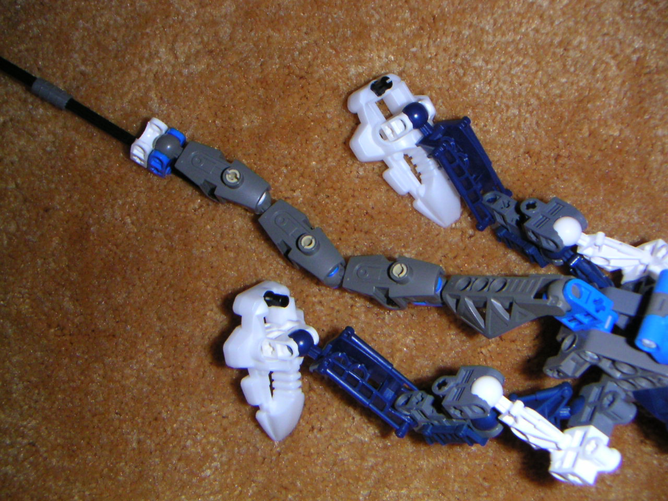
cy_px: 250
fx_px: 753
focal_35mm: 39
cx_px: 334
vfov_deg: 36.8
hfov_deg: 47.9
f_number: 6.7
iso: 200
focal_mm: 5.1
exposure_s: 1/45
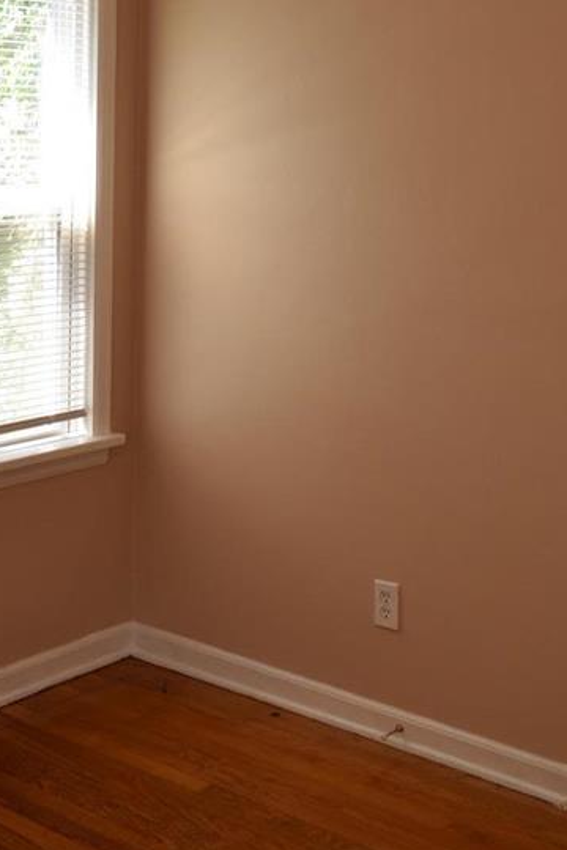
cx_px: 191
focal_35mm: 60
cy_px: 227
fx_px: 1417
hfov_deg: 22.5
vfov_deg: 32.8
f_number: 4
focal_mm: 18
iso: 400
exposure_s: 1/125
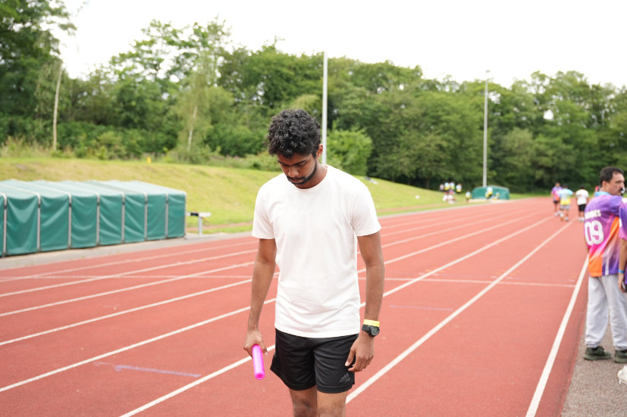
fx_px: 731
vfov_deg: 31.9
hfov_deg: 46.4
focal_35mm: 42
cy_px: 199
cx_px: 321
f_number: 2.8
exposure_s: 1/640
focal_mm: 34
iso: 250
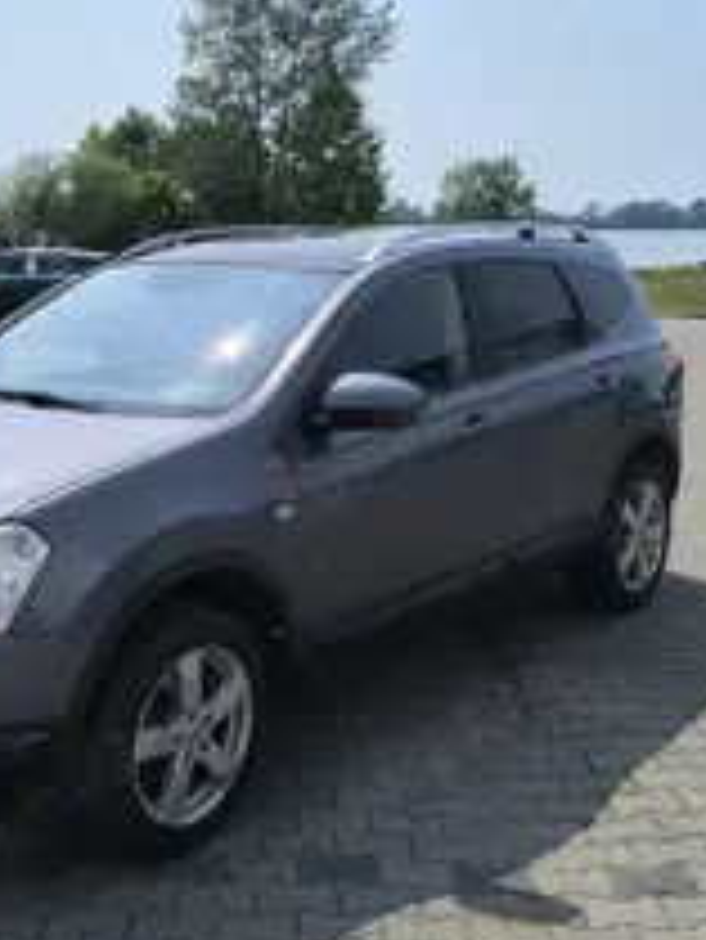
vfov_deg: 42.9
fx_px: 1195
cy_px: 499
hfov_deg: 32.7
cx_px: 256
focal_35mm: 44
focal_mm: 6.14
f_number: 1.65
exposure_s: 1/1720
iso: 50
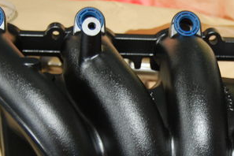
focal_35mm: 113
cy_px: 97
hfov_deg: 17.9
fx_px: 735
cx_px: 195
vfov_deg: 12.1
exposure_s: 1/15
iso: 800
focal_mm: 35
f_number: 4.8
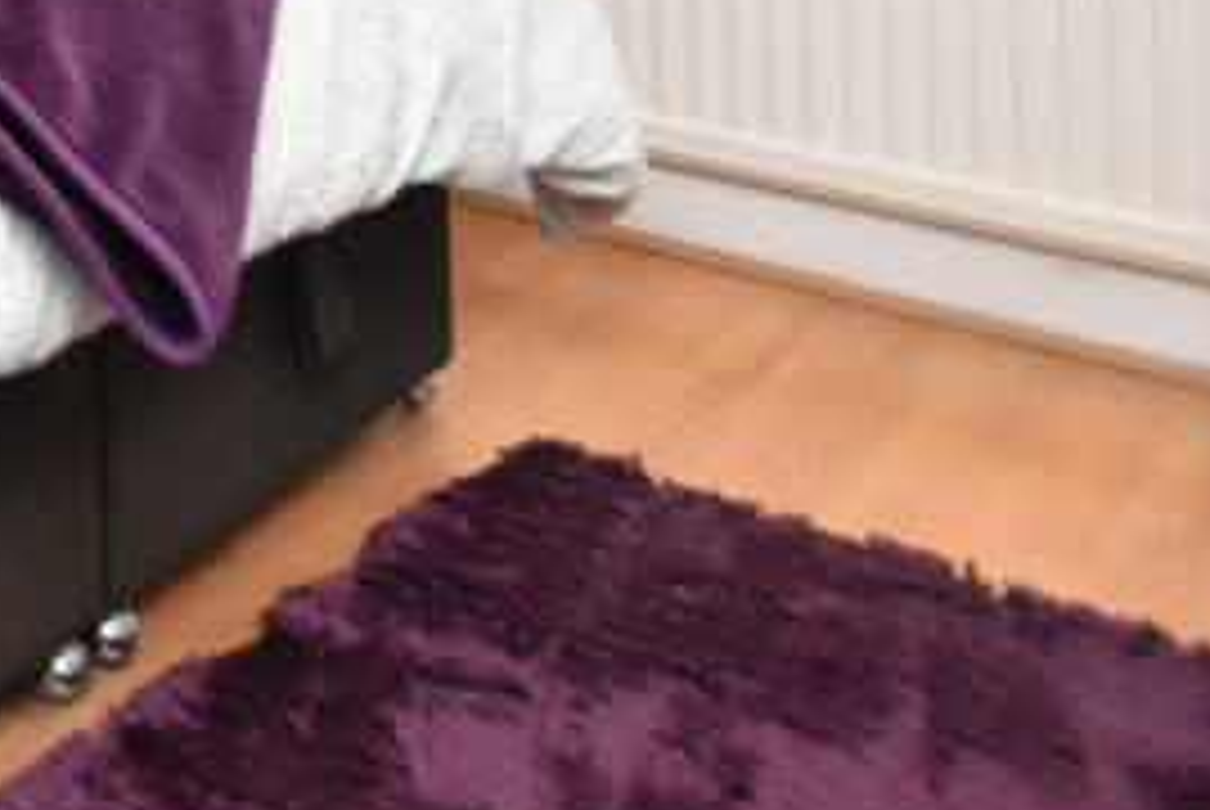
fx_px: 1918
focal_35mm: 57
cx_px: -396
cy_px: -686
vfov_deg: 18.3
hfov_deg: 28.3
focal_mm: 10
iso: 800
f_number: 4.5
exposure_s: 1/160
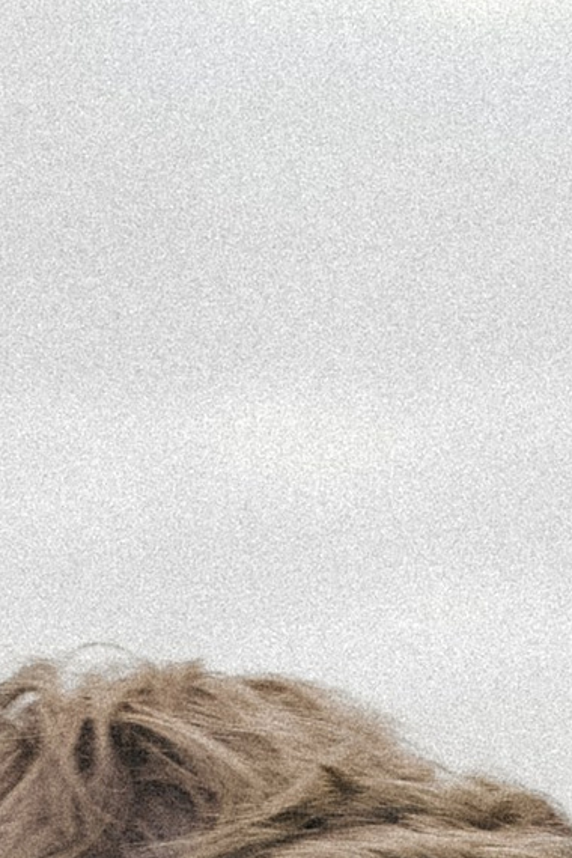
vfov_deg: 5.7
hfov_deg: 4.1
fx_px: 8031
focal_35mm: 337
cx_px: 855
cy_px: 2585
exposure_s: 1/60
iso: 50
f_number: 3.2
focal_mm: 50
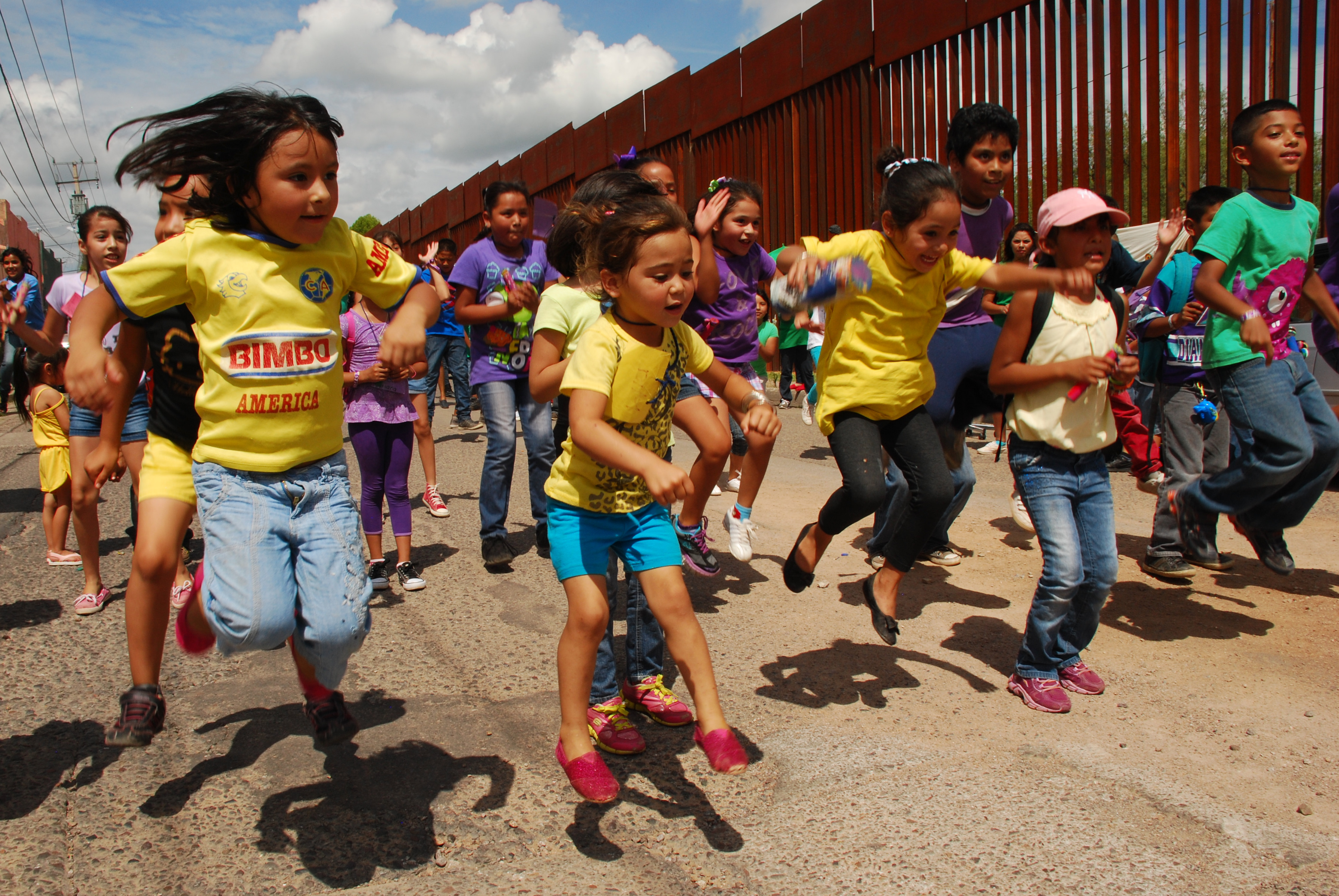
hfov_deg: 67.3
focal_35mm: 27
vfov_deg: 48.1
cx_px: 670
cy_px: 448
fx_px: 1005
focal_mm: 18
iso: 200
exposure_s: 1/200
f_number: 13
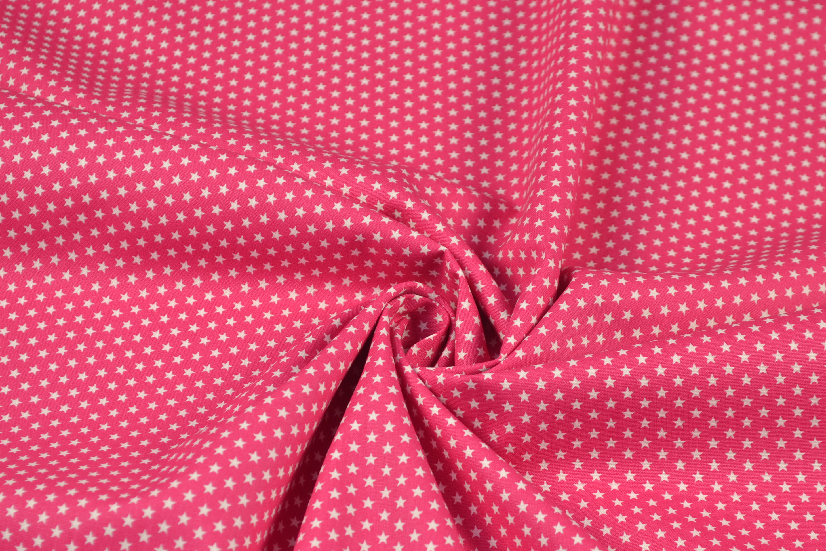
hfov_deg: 22.9
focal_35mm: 89
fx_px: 2042
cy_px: 309
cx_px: 423
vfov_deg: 15.4
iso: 100
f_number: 8
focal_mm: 50
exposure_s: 1/15
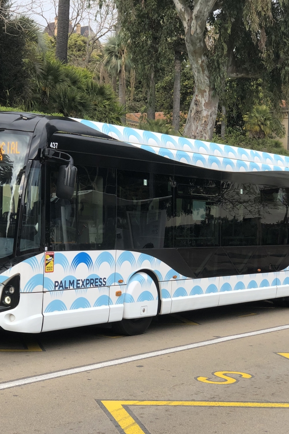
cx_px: 111
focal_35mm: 73
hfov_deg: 18.6
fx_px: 880
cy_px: 217
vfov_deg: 27.7
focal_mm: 6
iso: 16
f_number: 2.4
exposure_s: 1/378
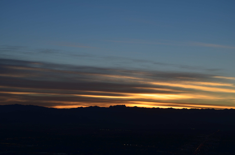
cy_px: 78
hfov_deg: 24.7
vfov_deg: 16.5
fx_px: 537
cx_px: 118
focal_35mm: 82
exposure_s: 1/250
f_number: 8
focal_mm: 55
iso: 200
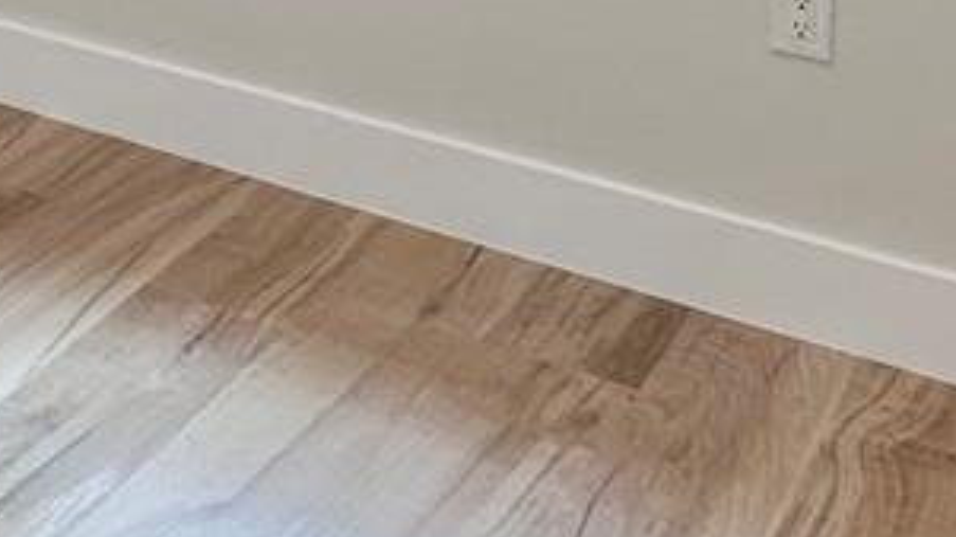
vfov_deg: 12.6
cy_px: -623
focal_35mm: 81
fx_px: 2052
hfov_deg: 24.1
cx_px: -149
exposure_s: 1/120
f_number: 2.2
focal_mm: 2.22
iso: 64
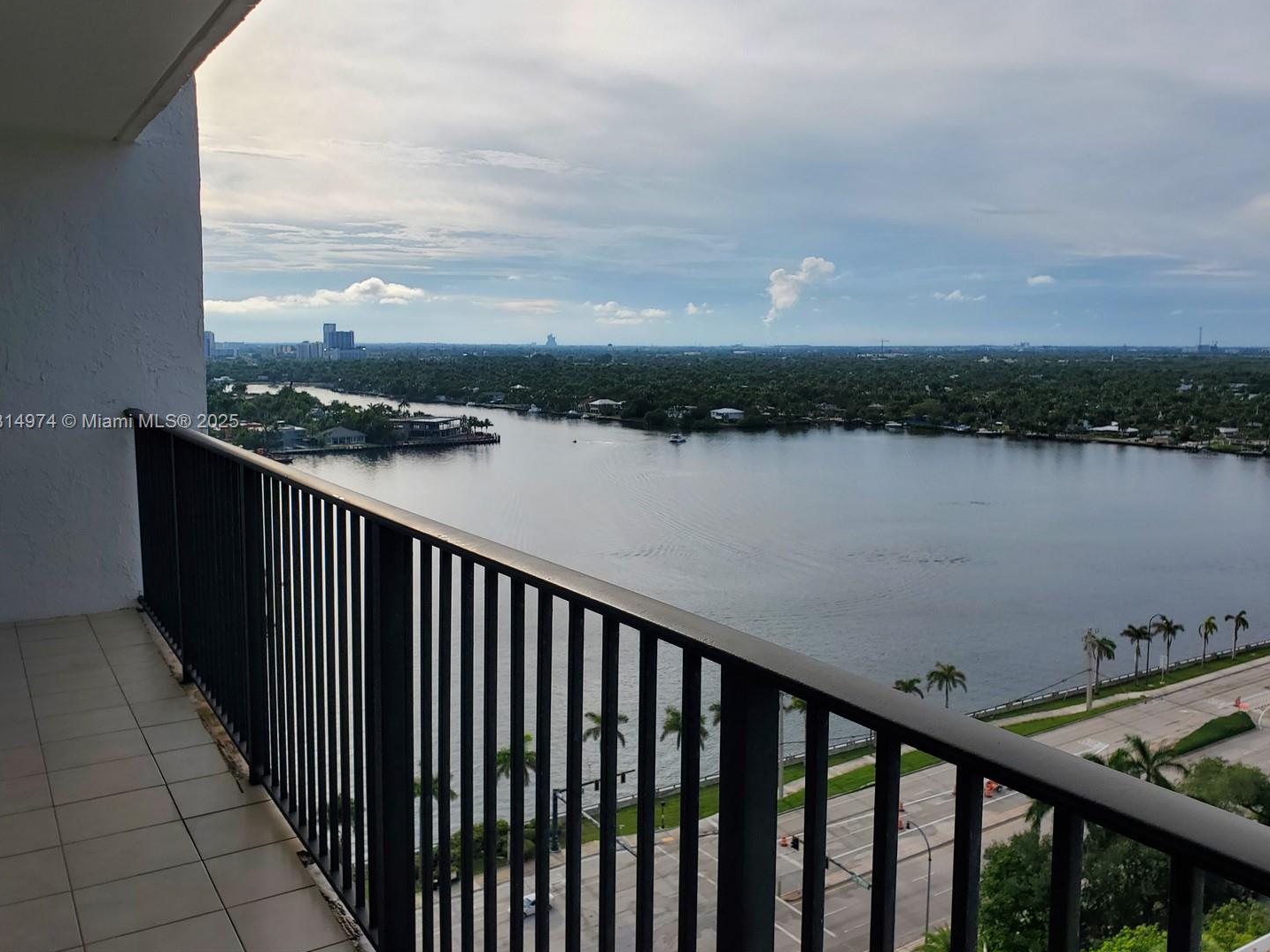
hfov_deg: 61.6
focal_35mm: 29
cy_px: 423
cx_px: 664
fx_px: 1064
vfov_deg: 48.2
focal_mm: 4.3
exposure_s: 1/2339
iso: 50
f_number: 2.4
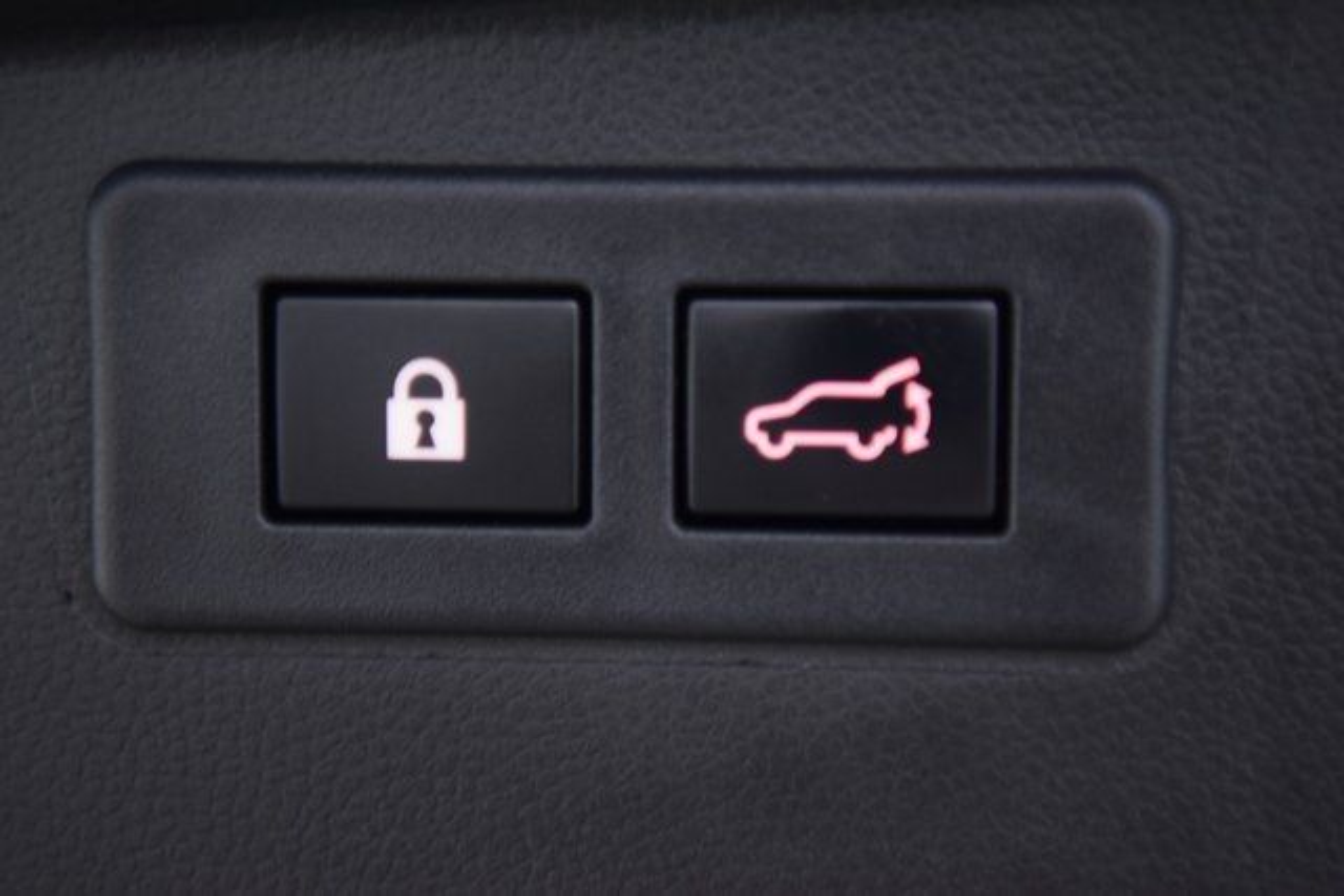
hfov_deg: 24.2
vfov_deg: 16.3
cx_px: 672
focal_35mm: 84
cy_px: 448
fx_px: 3137
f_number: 2.8
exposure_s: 1/40
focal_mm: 56
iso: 1600
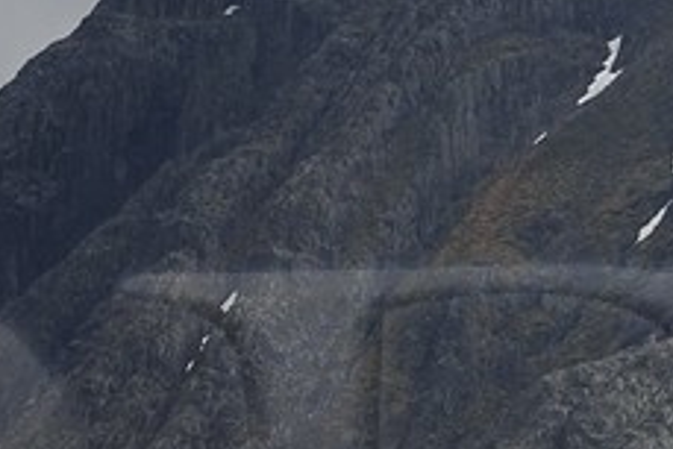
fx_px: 5481
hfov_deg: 7.0
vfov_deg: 4.7
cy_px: 754
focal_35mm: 293
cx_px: 179
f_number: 8
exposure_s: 1/800
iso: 200
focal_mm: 42
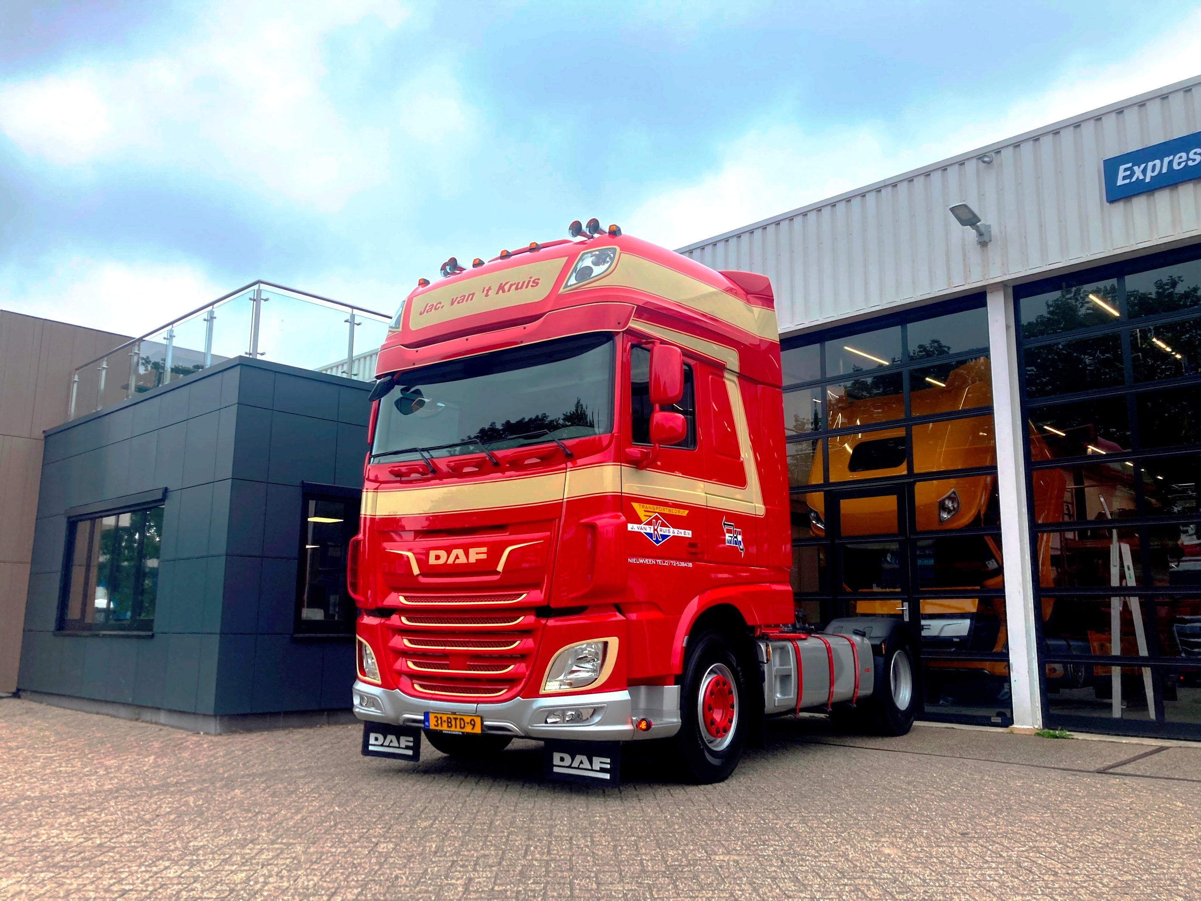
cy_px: 450
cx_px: 600
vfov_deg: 49.8
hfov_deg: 63.4
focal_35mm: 28
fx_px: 972
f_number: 1.8
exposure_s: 1/1116
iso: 20
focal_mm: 3.99
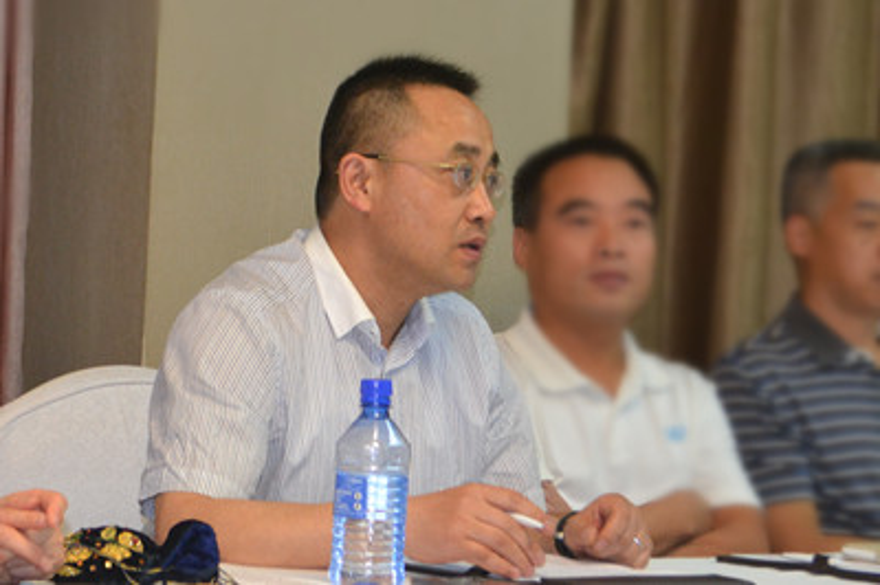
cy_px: 292
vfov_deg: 21.5
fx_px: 1539
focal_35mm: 63
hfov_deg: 31.9
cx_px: 440
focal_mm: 42
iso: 1250
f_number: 5.3
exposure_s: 1/60
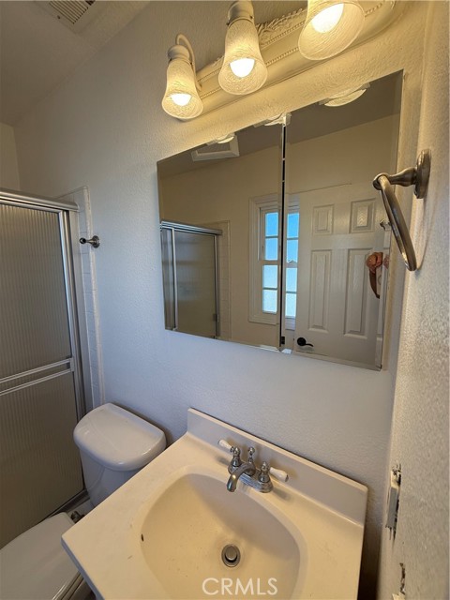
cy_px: 300
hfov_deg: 85.7
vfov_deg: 102.1
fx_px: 243
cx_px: 225
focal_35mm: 14
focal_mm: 2.22
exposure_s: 1/144
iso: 64
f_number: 2.2
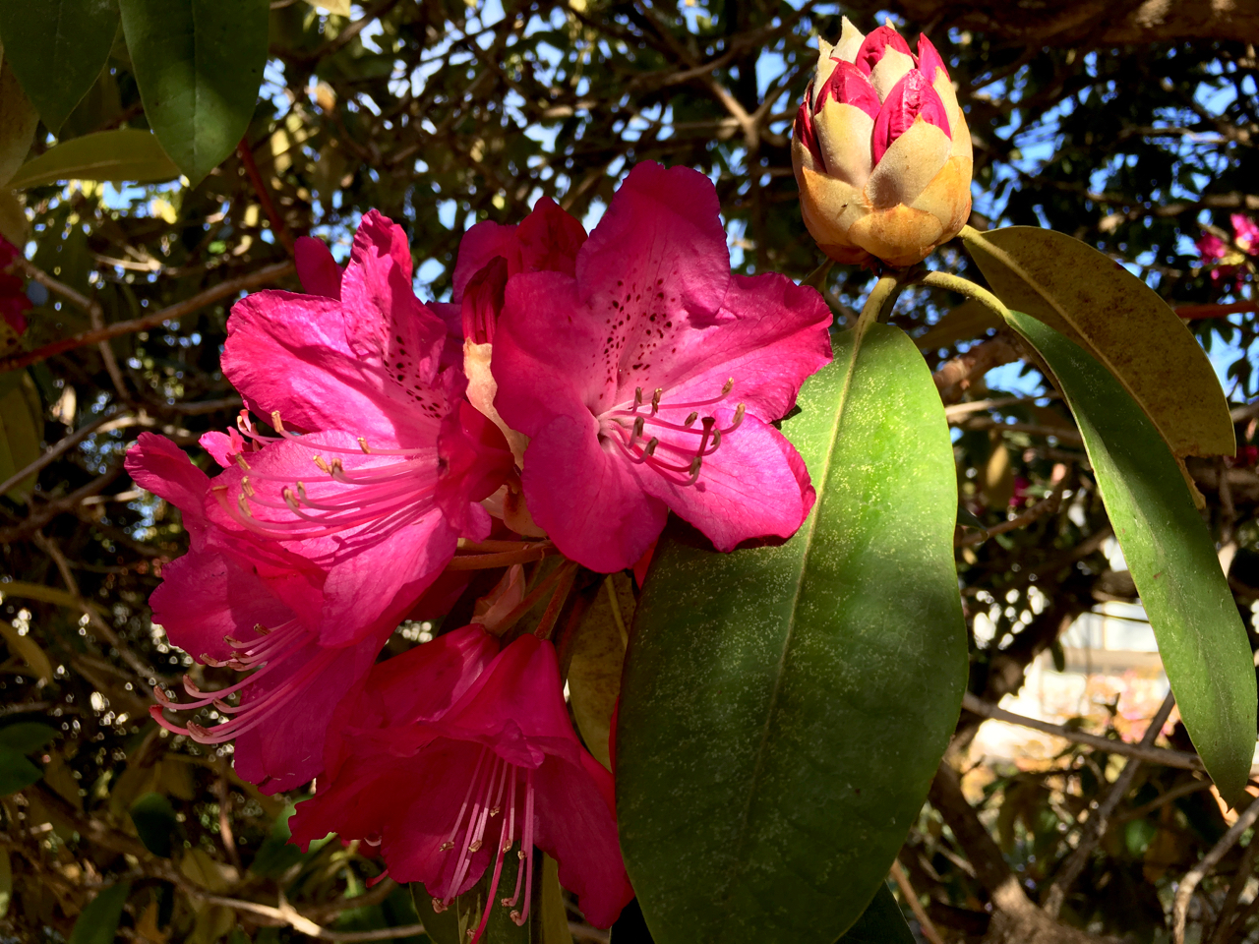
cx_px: 630
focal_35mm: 29
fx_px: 1055
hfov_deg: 61.7
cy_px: 472
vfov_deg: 48.2
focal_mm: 4.15
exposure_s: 1/298
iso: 25
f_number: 2.2
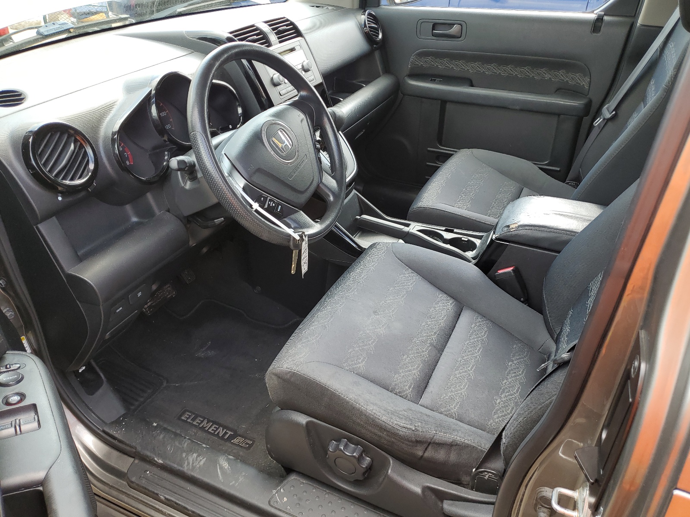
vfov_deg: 53.1
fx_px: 518
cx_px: 345
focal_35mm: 26
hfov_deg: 67.3
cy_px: 258
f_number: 1.5
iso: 50
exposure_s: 1/200
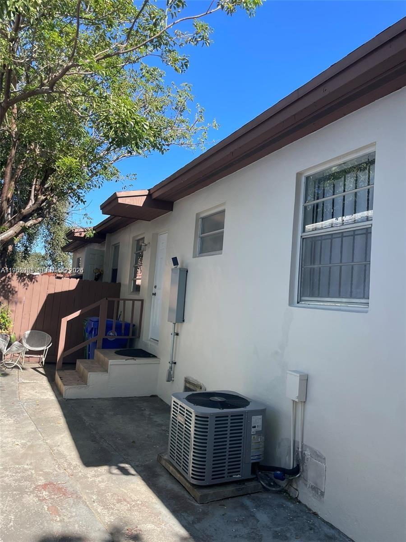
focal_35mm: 26
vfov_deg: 67.3
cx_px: 203
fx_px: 407
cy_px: 271
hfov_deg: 53.1
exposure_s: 1/1171
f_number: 1.6
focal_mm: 4.2
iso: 32
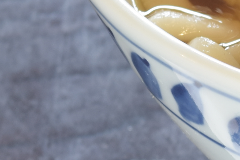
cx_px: 458
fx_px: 3214
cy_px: 10
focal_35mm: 482
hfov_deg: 4.2
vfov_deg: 2.9
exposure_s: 1/3
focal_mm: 48
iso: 100
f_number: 7.1
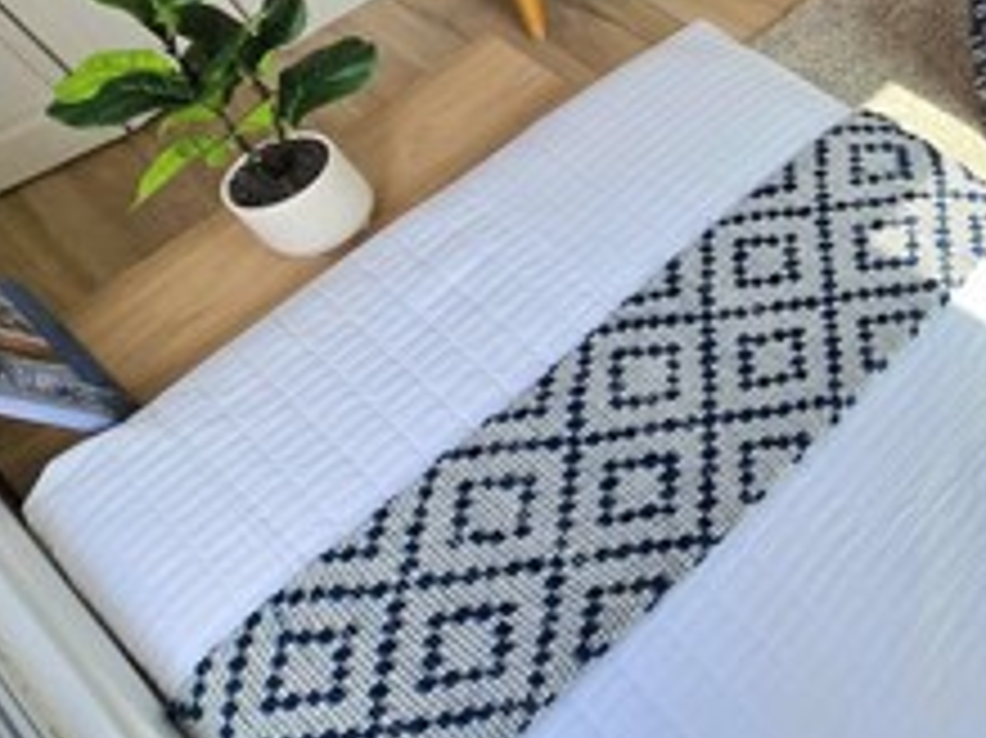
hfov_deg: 36.6
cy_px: 50
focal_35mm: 38
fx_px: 1082
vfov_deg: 35.1
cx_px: 1207
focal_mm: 2.2
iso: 125
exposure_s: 1/2000
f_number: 2.2
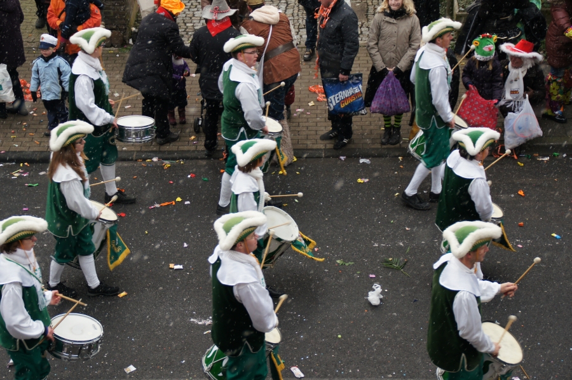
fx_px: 1190
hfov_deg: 27.0
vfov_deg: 18.1
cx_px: 286
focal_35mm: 75
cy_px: 190
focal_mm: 50
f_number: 4.5
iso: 500
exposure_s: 1/80
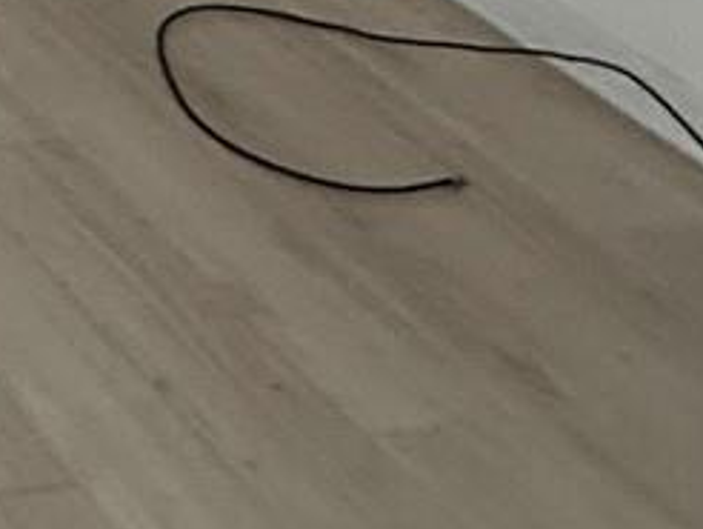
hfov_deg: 14.6
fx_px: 1850
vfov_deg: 12.6
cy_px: -752
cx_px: -954
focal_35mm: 91
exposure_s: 1/99
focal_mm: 2.22
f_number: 2.2
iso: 160
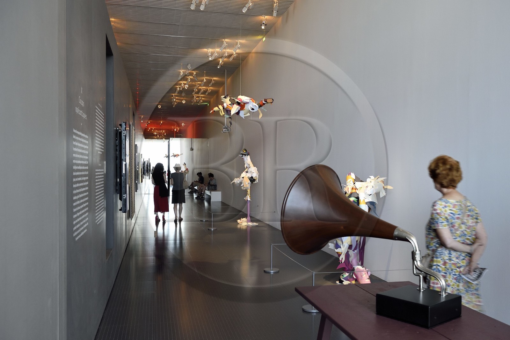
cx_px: 255
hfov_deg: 58.7
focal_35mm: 32
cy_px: 170
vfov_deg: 41.1
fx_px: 453
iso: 1600
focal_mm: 32
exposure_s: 1/25
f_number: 5.6
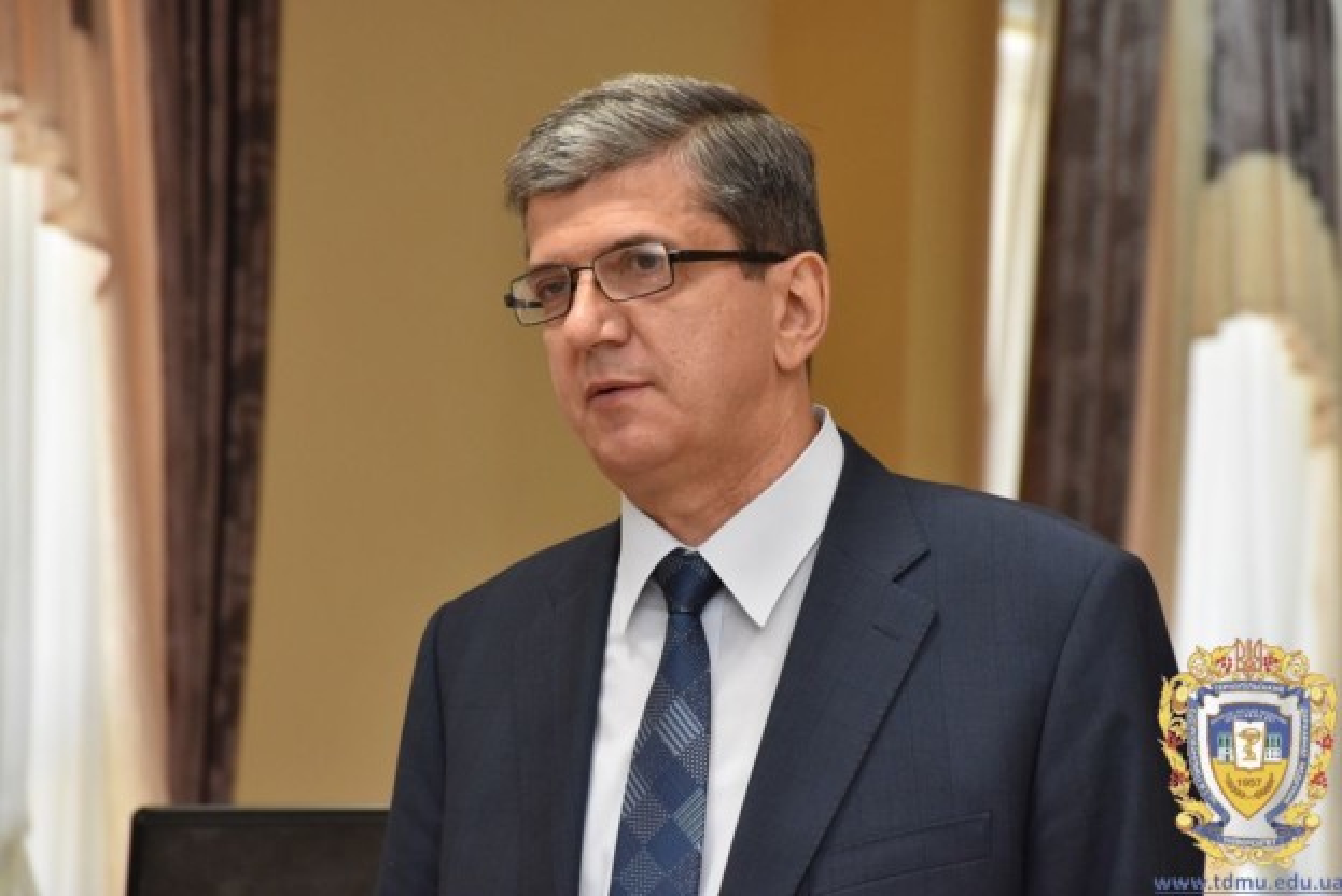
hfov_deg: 9.8
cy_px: 448
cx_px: 671
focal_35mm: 210
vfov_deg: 6.5
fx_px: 7832
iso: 1600
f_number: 8
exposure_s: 1/80
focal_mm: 140
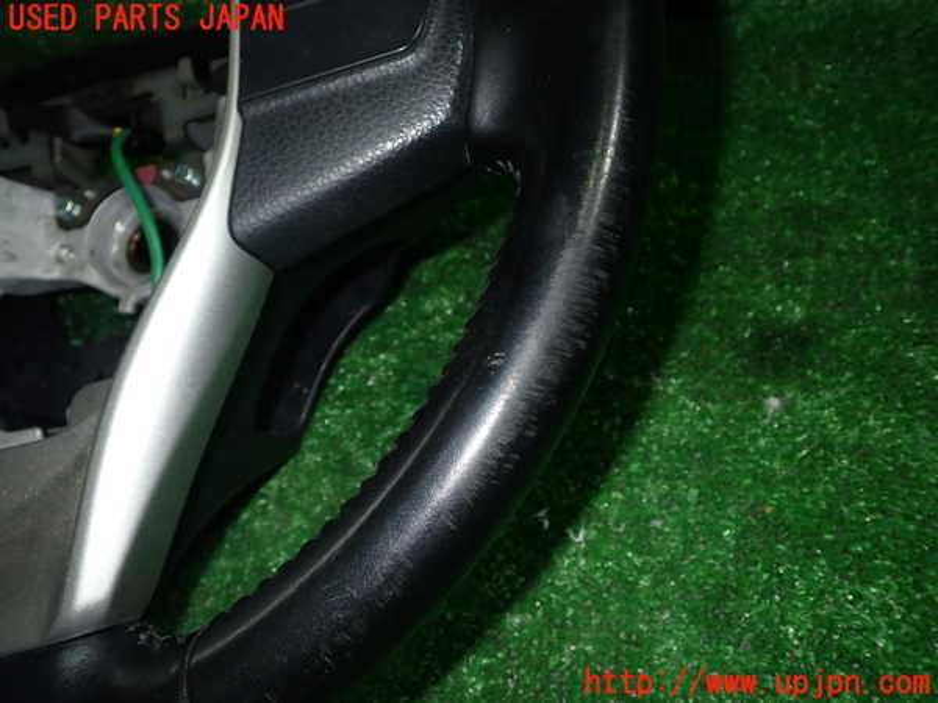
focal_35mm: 30
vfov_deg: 46.8
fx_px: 813
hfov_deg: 60.0
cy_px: 352
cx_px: 469
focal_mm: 5.4
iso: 200
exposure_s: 1/30
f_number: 6.3
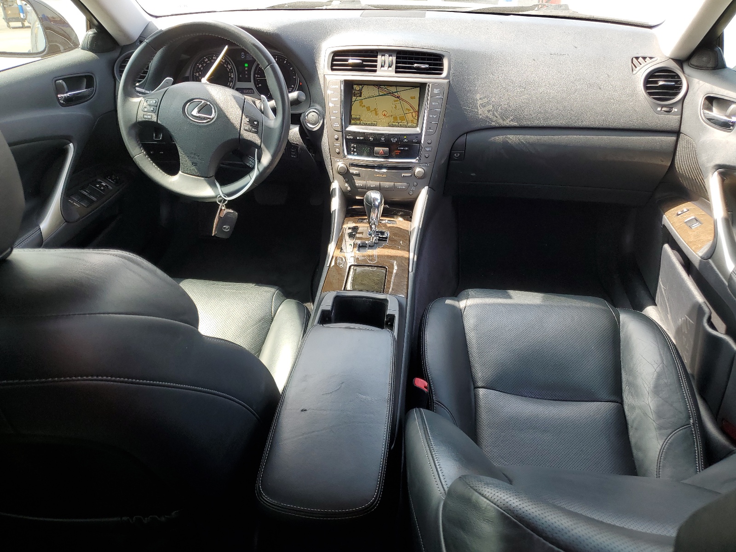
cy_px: 276
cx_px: 368
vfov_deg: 53.1
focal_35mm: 26
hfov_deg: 67.3
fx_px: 553
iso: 50
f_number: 1.5
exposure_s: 1/192
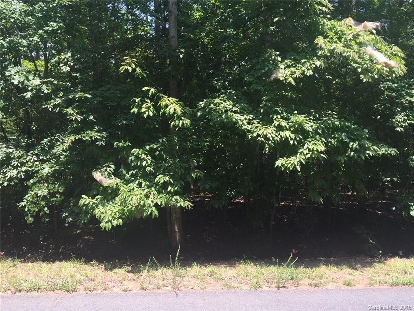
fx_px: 347
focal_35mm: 29
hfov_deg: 61.7
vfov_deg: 48.2
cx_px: 207
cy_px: 156
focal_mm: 4.15
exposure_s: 1/434
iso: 32
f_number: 2.2
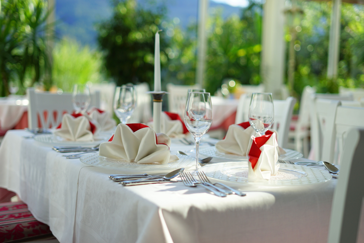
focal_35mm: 50
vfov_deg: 27.0
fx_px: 506
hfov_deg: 39.6
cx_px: 182
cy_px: 122
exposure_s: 1/800
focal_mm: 50
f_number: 2
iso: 100
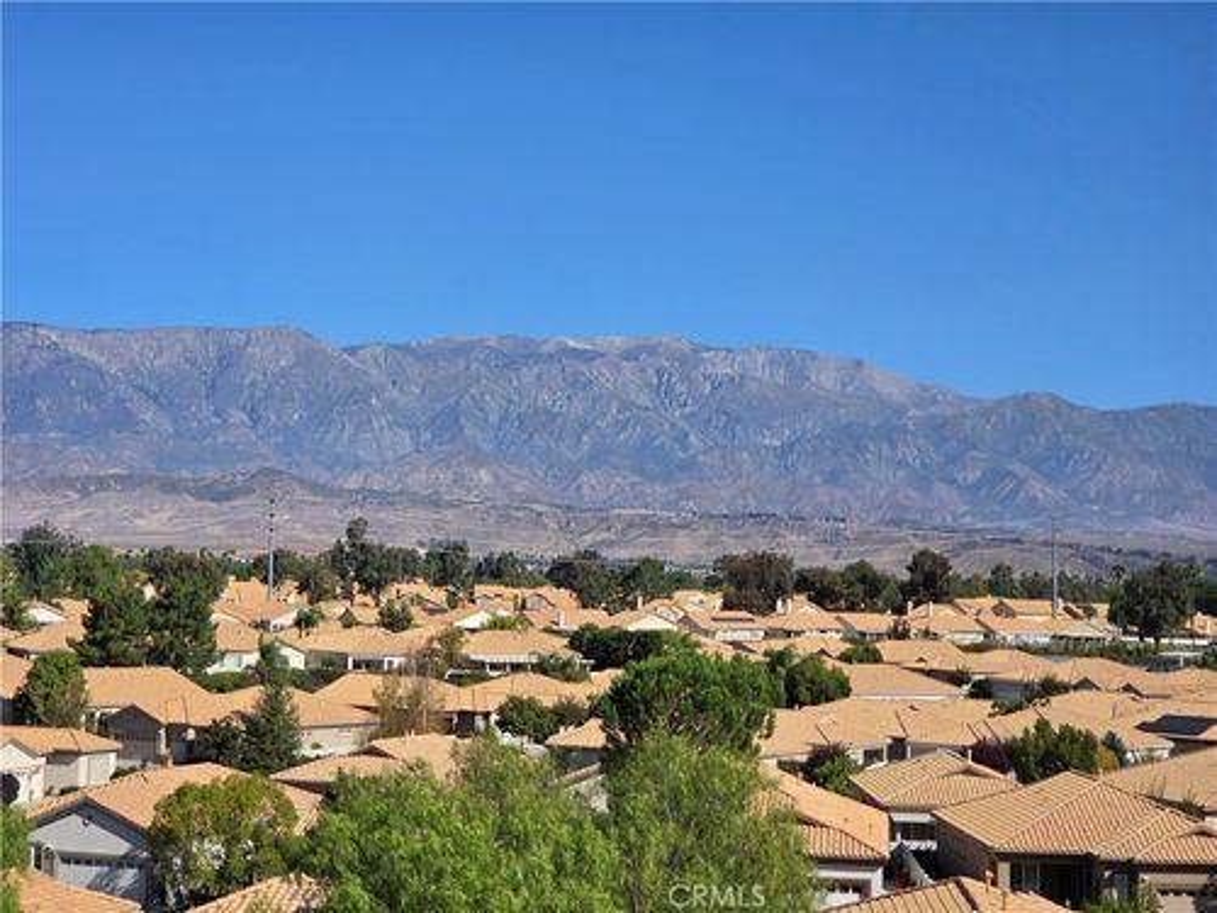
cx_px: 608
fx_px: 2426
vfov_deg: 21.3
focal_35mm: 69
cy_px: 456
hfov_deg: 28.2
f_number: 2.4
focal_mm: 7
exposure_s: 1/1844
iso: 25
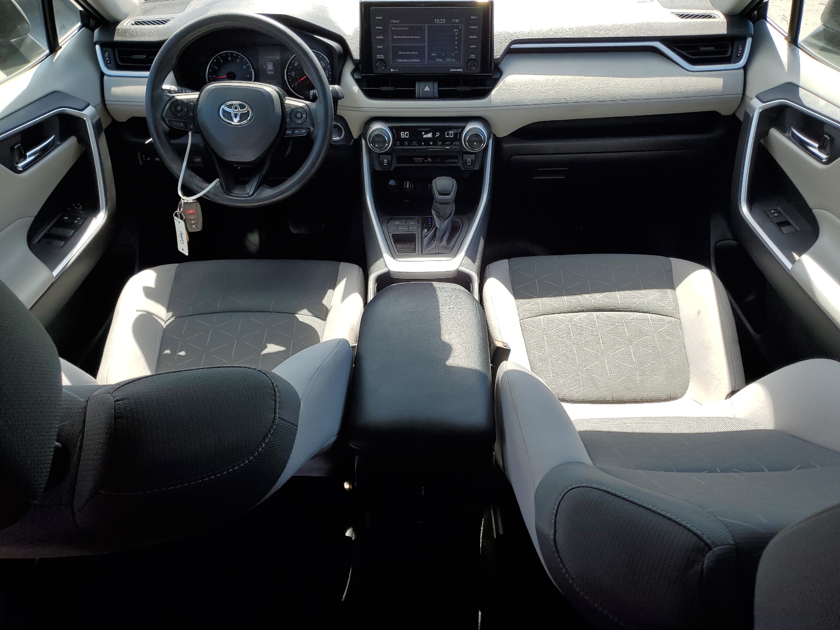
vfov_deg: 53.1
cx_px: 420
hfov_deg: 67.3
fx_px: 631
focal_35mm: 26
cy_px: 315
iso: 50
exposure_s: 1/833
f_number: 1.5
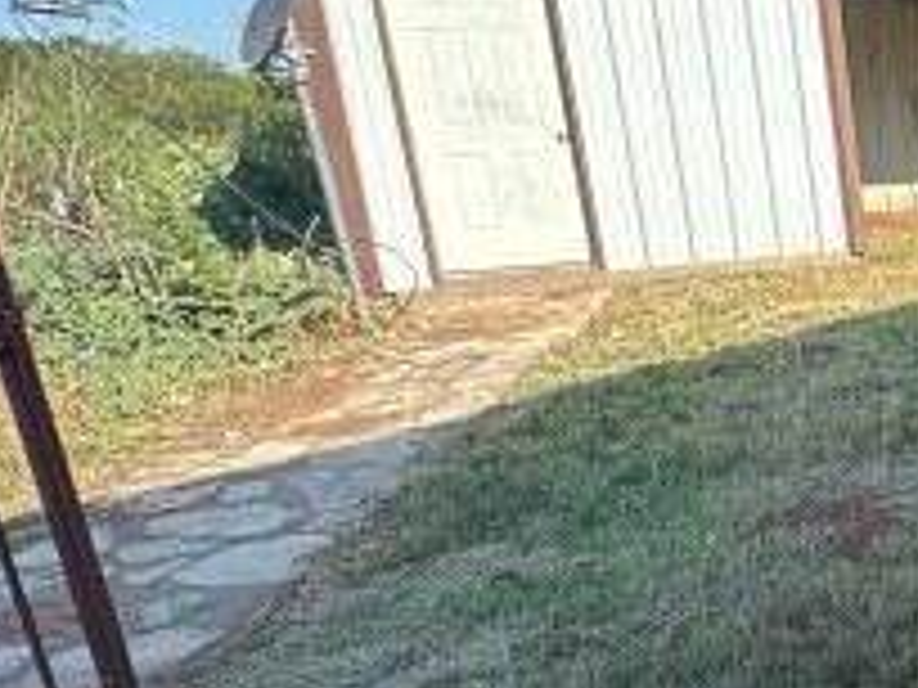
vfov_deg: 32.8
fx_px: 1167
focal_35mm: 44
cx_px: 1332
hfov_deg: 29.2
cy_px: 414
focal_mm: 2.22
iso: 40
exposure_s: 1/824
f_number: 2.2
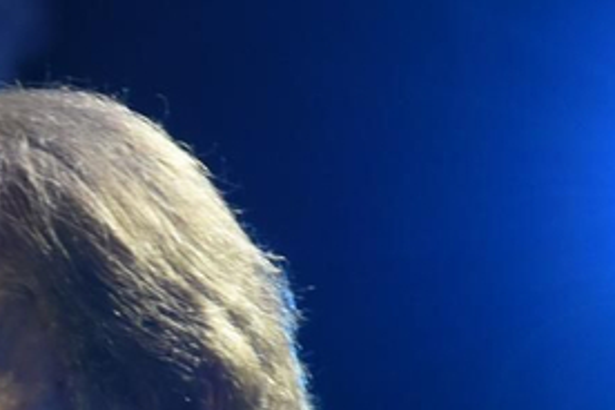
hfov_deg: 2.2
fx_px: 15835
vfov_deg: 1.5
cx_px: -100
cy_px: 793
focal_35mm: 927
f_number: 4
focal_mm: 160
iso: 720
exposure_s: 1/100
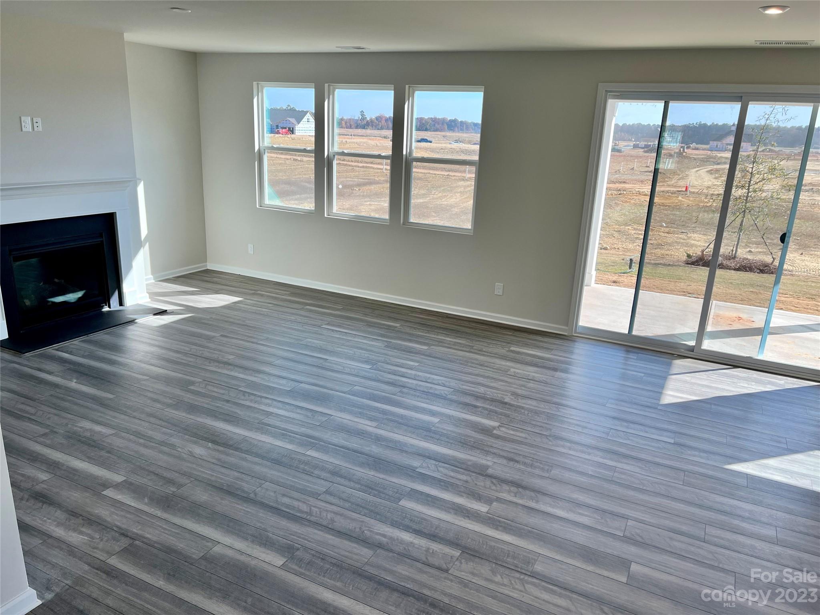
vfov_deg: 53.1
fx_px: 616
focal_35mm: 26
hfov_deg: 67.3
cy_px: 308
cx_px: 410
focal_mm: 5.7
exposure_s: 1/614
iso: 50
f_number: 1.5
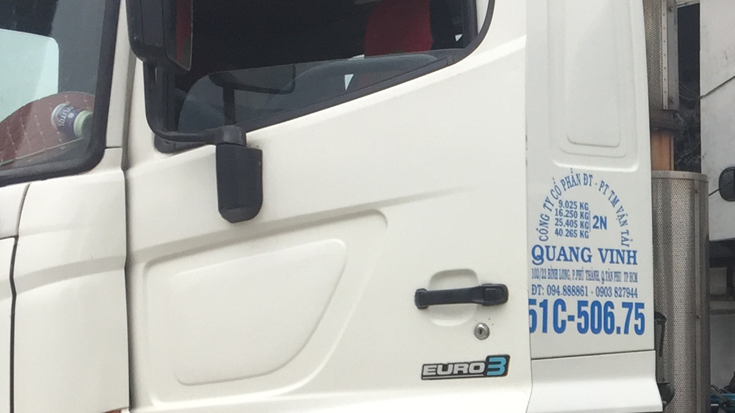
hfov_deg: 22.3
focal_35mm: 91
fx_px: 1773
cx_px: 780
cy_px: 462
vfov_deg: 13.0
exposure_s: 1/100
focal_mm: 4.15
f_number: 2.2
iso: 32
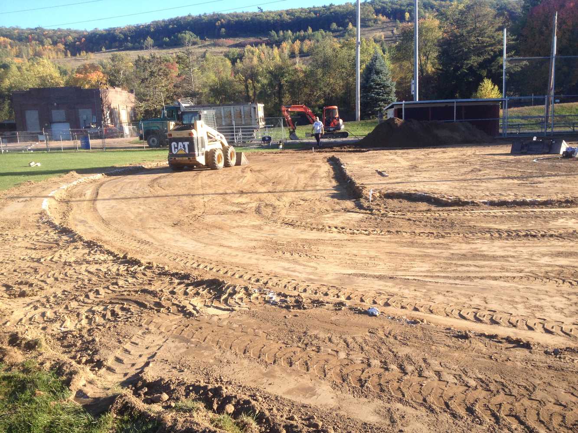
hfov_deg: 52.6
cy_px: 216
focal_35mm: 35
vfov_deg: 40.7
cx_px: 289
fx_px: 584
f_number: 2.4
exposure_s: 1/472
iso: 50
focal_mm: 4.28
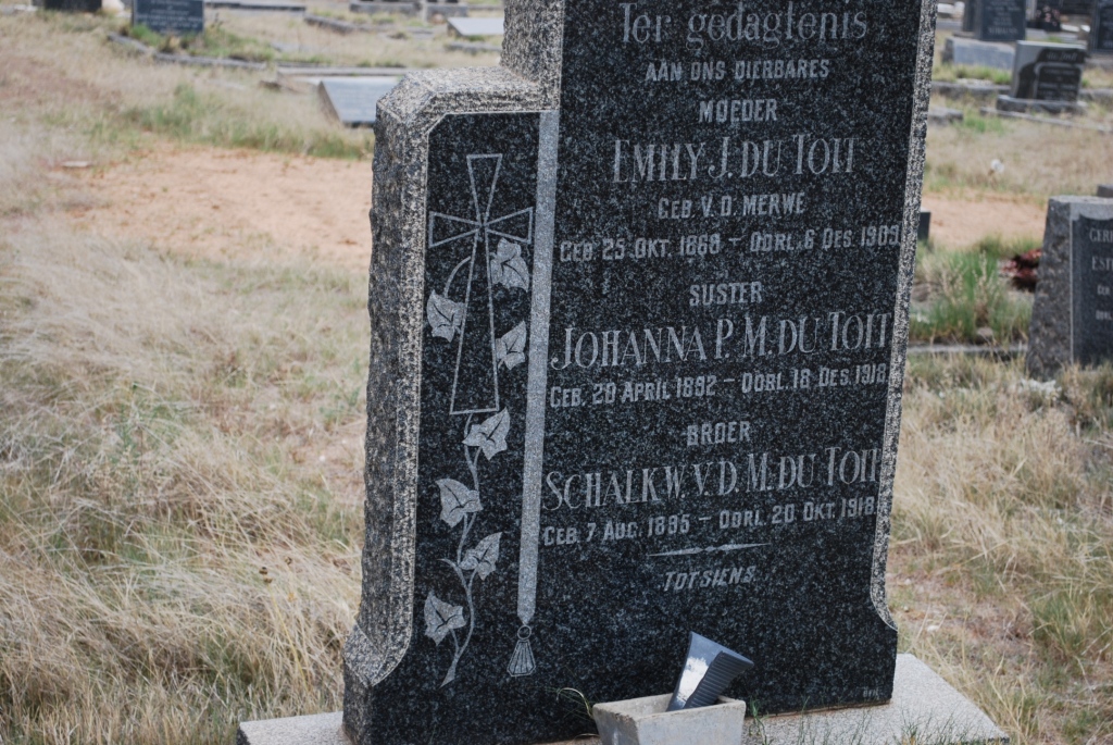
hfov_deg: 24.6
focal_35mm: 82
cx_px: 556
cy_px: 372
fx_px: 2553
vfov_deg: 16.6
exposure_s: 1/125
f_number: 5.6
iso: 200
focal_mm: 55
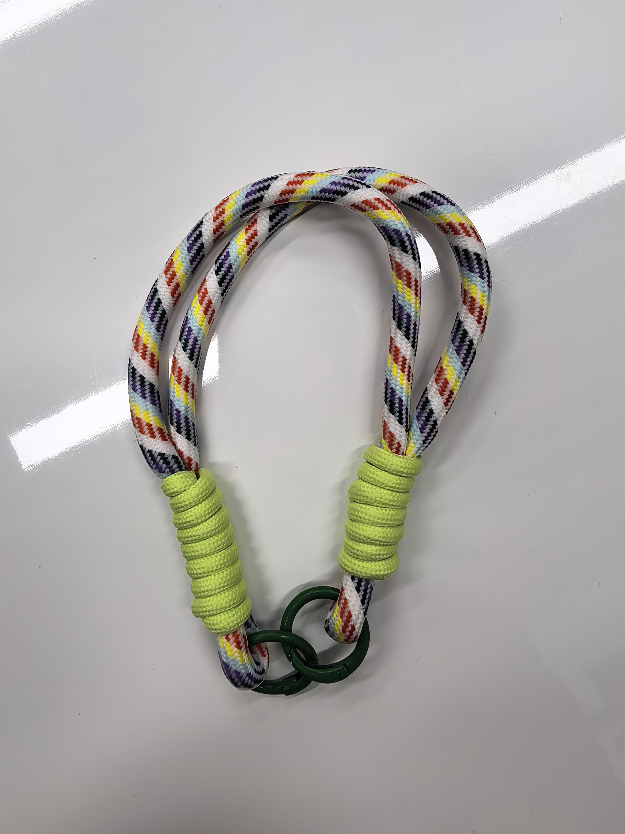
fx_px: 578
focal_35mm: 24
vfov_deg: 71.6
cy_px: 417
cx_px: 312
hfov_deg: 56.8
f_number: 2.2
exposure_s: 1/100
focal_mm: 1.95
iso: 50
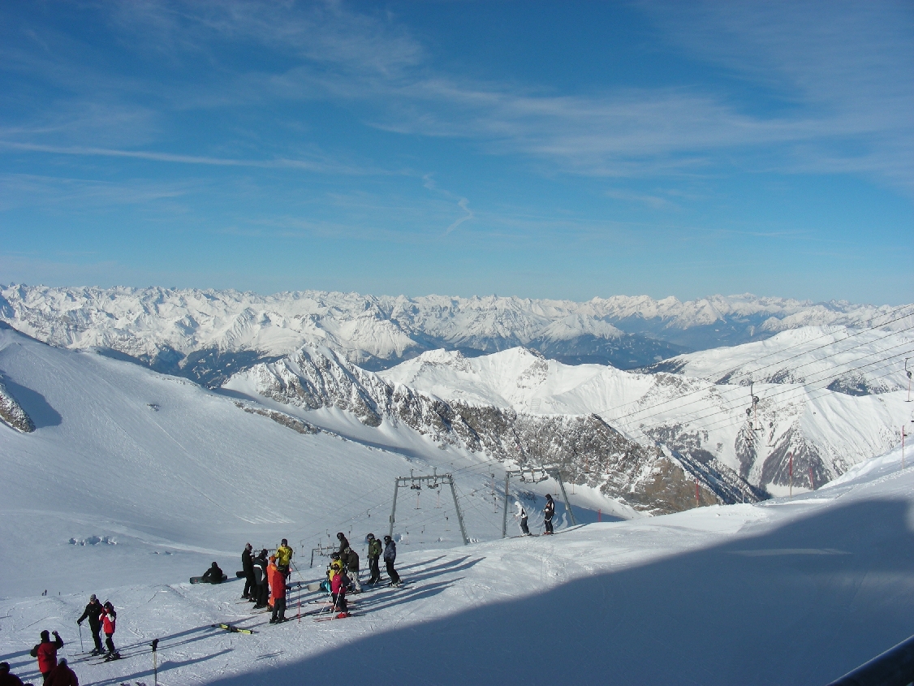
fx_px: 1004
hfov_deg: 49.0
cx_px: 457
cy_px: 343
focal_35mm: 38
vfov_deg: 37.7
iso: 50
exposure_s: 1/598
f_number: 5.6
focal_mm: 6.3
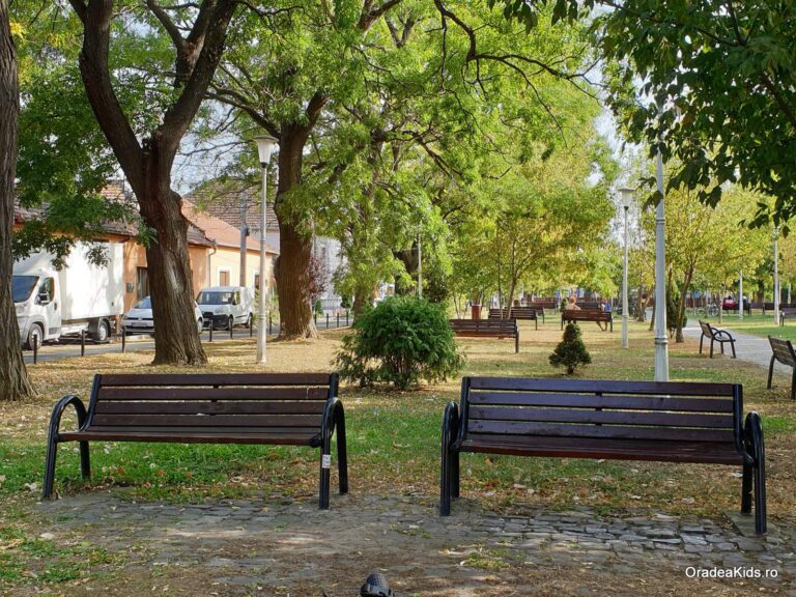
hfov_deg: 67.3
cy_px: 298
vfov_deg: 53.1
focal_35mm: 26
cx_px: 398
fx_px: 598
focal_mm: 4.3
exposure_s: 1/272
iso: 50
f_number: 2.4
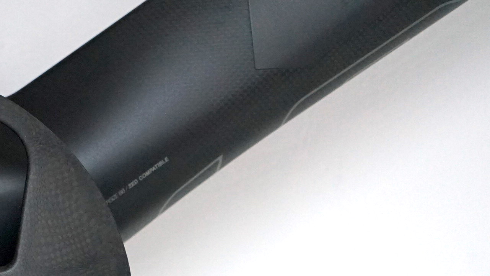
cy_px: 331
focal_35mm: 118
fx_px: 1533
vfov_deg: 10.1
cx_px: -61
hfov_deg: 17.5
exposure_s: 1/160
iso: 3200
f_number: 4.5
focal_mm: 48
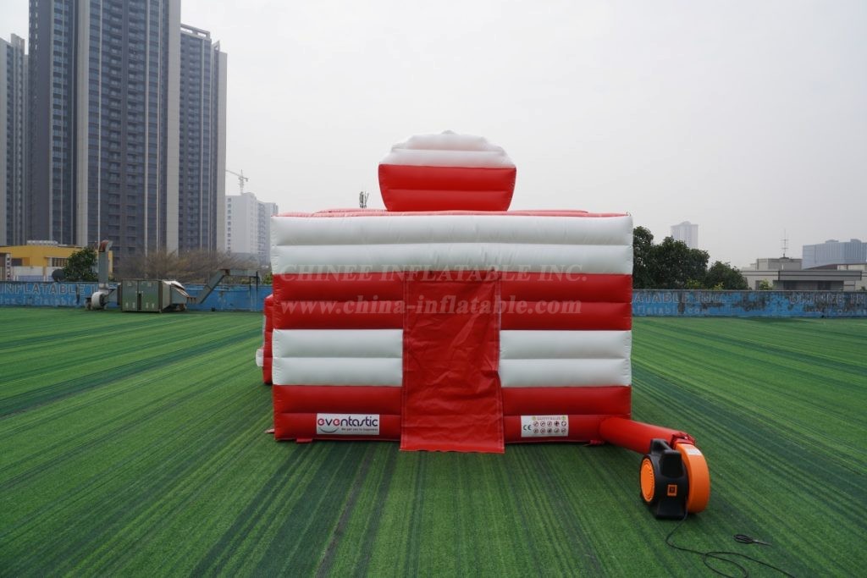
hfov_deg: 73.7
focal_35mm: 24
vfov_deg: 53.1
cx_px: 434
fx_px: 578
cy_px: 289
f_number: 8
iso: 100
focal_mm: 16
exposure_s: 1/320
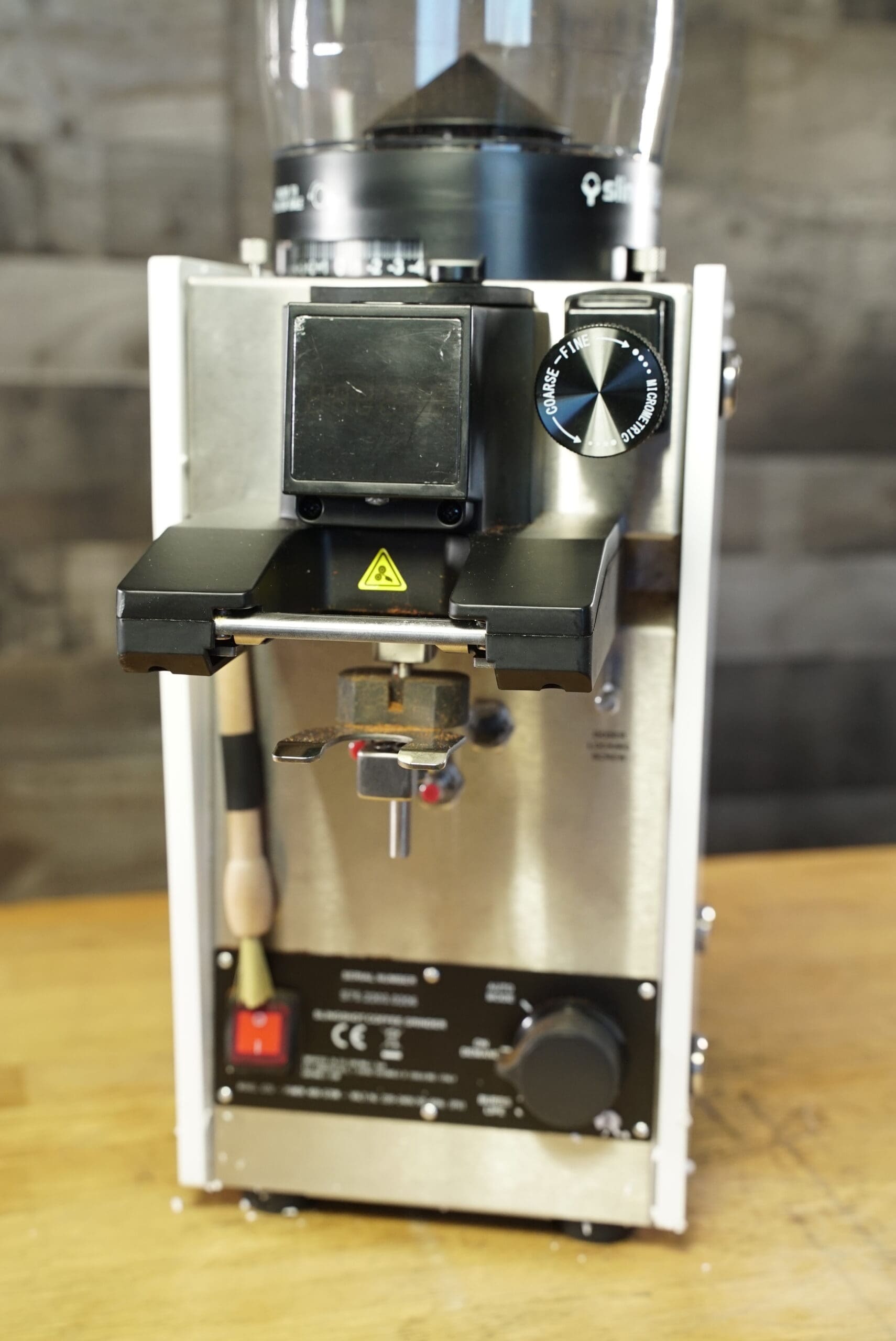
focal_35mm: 48
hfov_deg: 28.1
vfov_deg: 41.1
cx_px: 448
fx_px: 1789
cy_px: 670
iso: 1600
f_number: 5.6
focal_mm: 48
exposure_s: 1/125
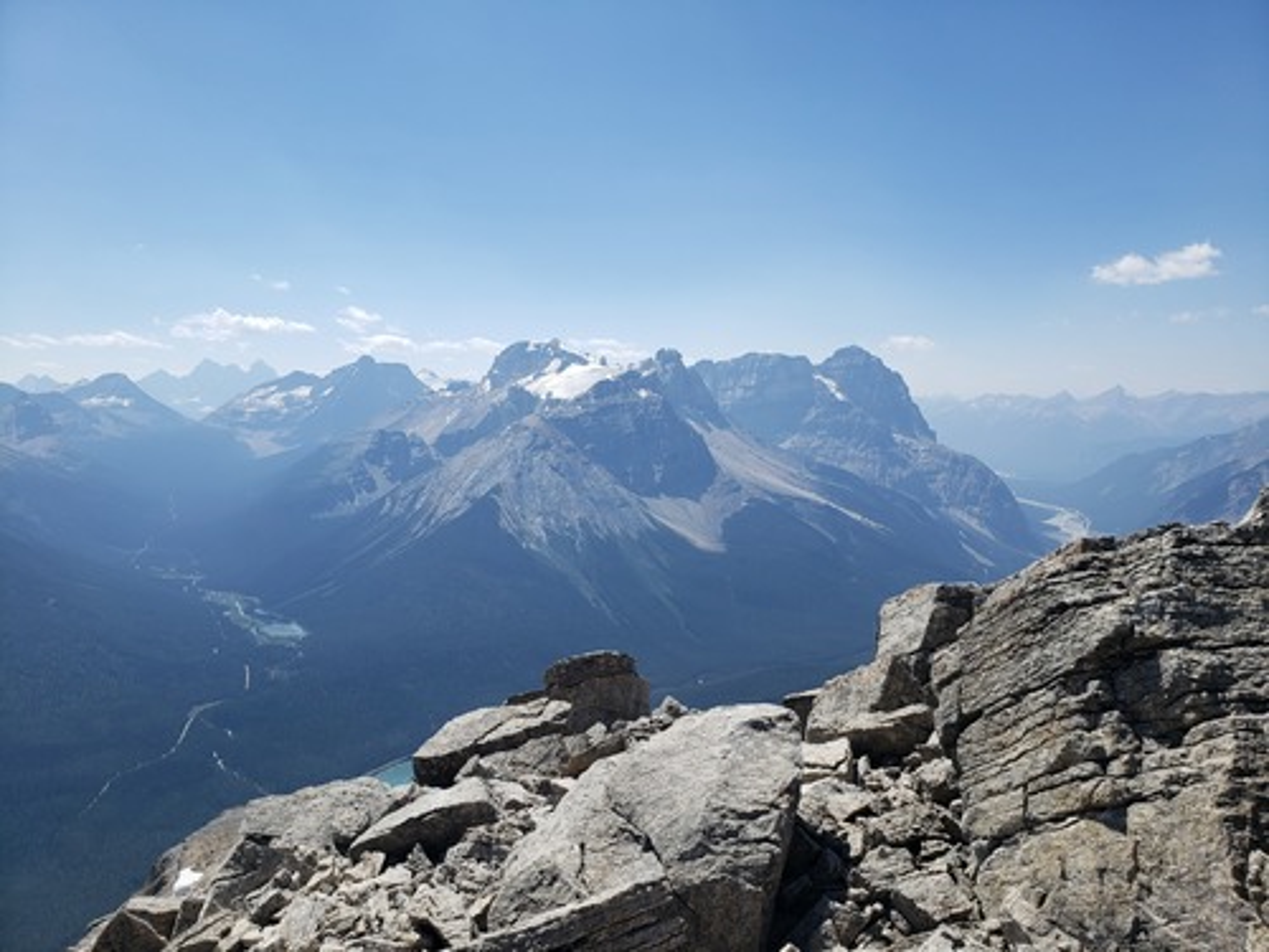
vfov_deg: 53.1
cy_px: 476
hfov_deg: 67.3
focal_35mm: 26
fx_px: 953
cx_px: 634
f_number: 2.4
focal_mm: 4.3
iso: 50
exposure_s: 1/1712
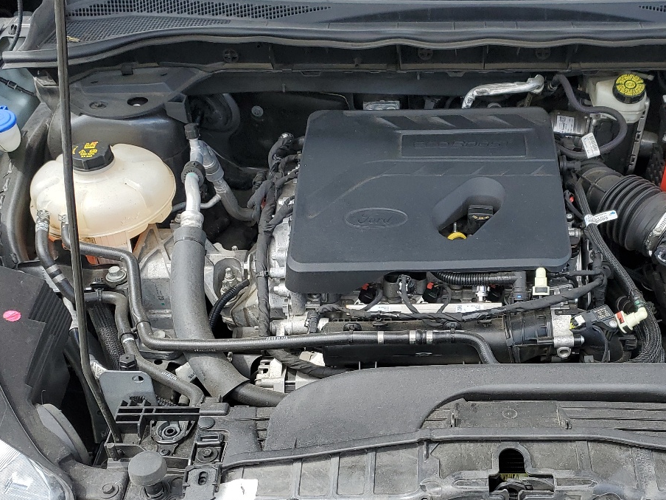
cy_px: 344
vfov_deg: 31.2
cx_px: 463
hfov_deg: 40.5
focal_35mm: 46
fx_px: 885
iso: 50
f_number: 1.5
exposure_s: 1/833
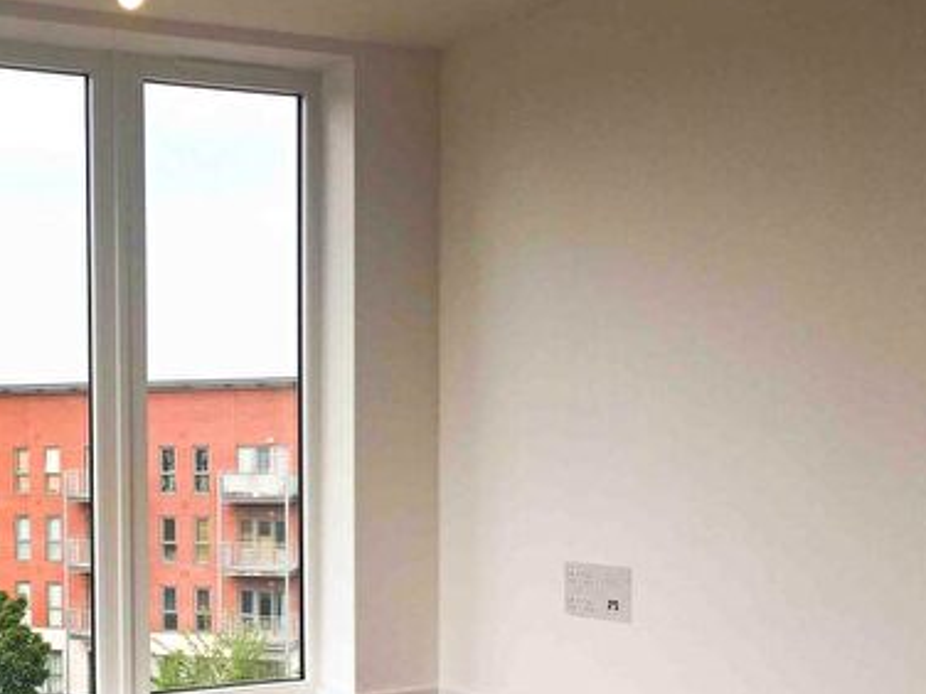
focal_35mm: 54
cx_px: 150
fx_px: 1445
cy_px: 498
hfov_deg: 34.2
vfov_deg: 26.8
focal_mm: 4.15
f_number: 2.2
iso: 25
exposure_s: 1/800
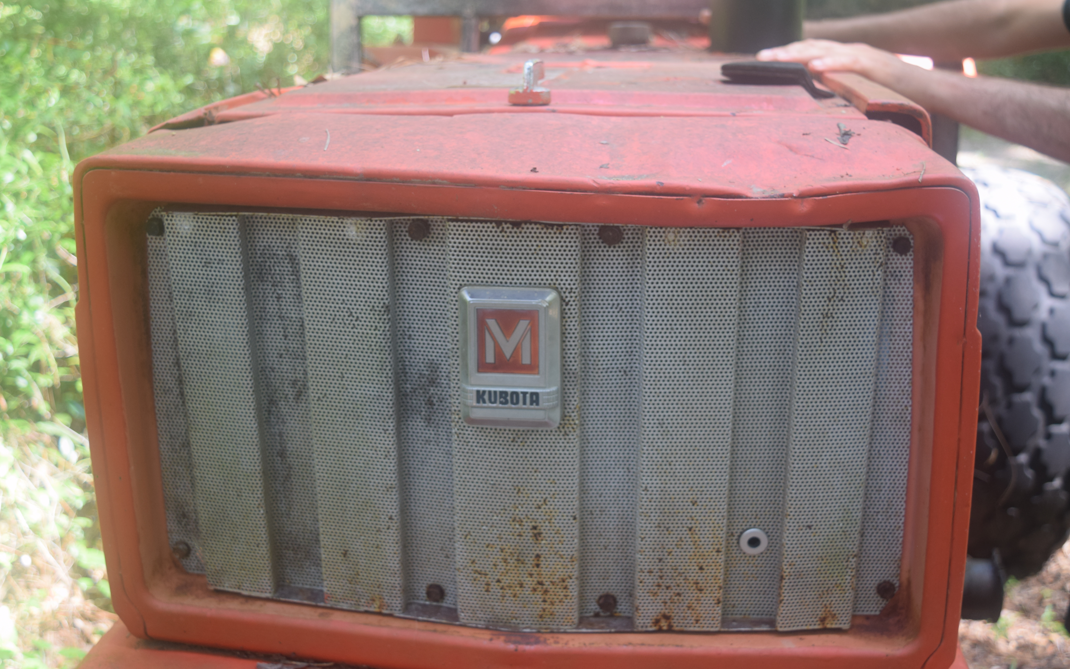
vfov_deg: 28.9
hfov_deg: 44.8
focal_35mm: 45
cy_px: 327
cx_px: 536
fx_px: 1298
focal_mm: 29
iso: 400
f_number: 4.5
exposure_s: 1/80
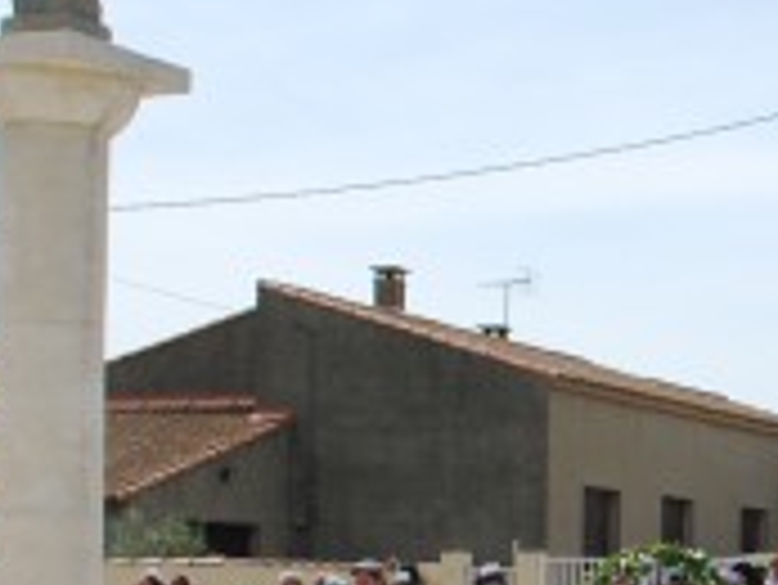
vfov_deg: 13.6
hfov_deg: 17.5
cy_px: 637
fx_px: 2407
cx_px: 944
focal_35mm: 107
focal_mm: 20
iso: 100
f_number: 8
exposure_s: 1/250
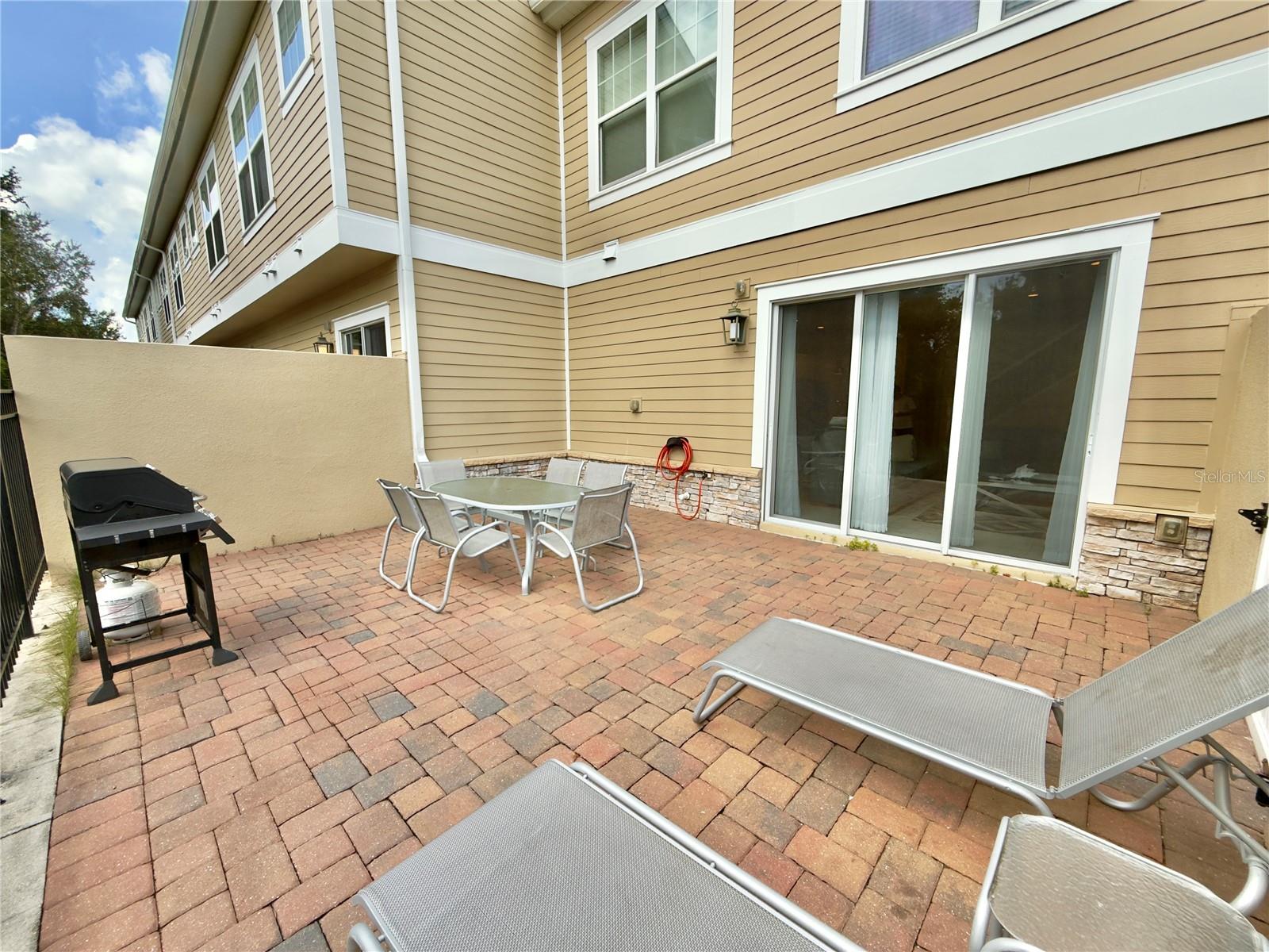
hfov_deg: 102.1
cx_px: 634
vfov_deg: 85.7
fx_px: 513
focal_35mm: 14
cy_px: 476
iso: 50
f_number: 2.2
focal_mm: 2.22
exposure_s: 1/809
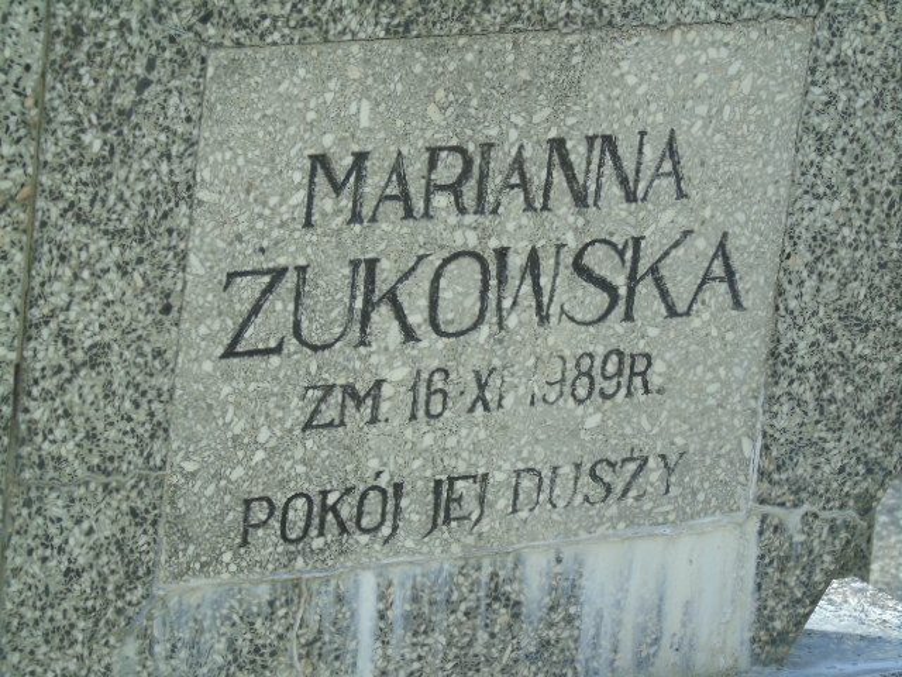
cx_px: 451
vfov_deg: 8.0
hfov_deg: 10.6
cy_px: 338
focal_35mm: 186
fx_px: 4847
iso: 100
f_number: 5
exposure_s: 1/125
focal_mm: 33
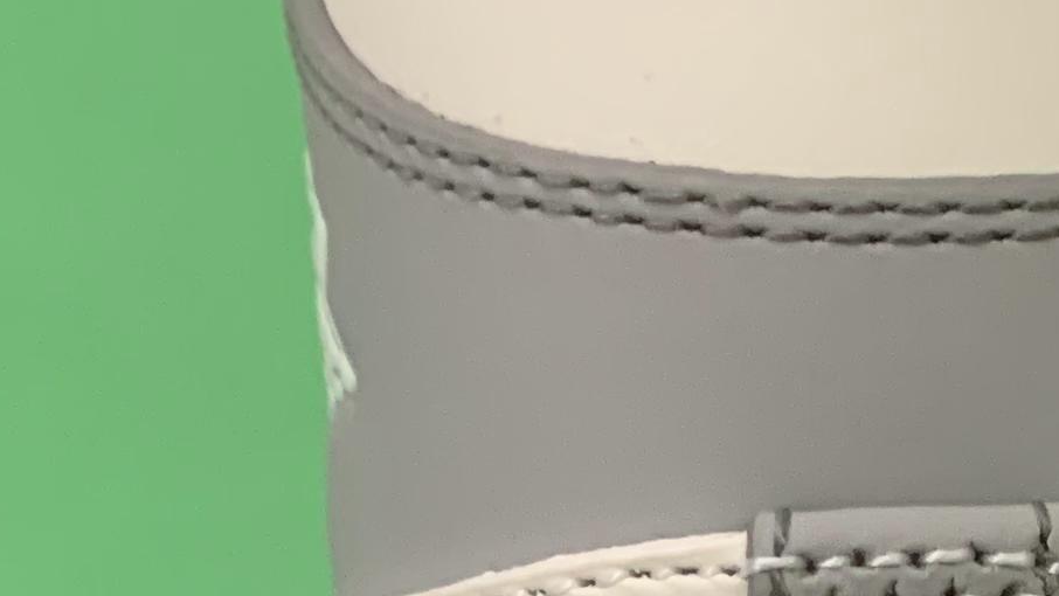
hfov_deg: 15.8
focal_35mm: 126
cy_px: 961
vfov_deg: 9.3
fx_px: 3539
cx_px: 1523
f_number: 1.8
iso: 200
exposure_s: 1/60
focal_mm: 4.25
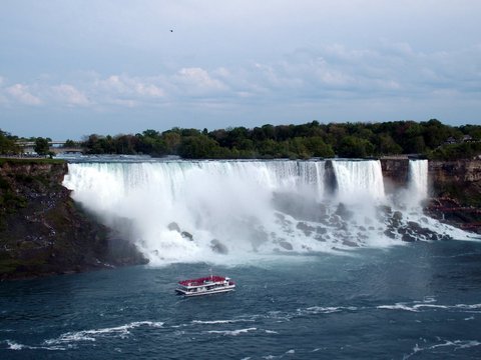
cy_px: 180
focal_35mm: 50
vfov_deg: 29.1
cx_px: 240
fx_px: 695
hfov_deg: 38.2
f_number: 4
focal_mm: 10.8
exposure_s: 1/800
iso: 100
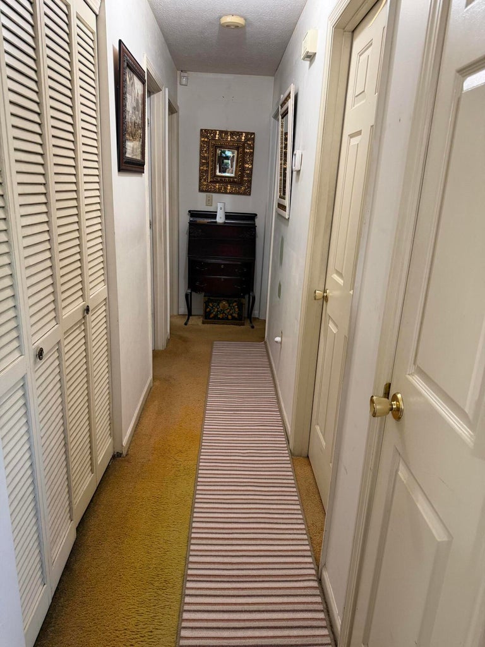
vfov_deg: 71.6
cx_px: 242
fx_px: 448
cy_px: 324
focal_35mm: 24
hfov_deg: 56.8
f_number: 1.78
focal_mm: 6.76
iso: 400
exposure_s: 1/60
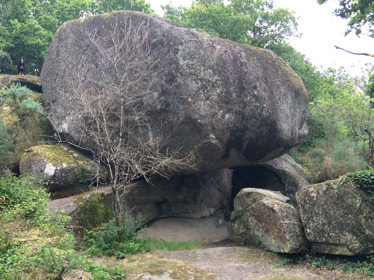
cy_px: 140
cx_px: 187
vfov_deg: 48.2
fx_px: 313
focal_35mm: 29
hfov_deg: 61.7
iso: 32
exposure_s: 1/172
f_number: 2.2
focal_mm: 4.15
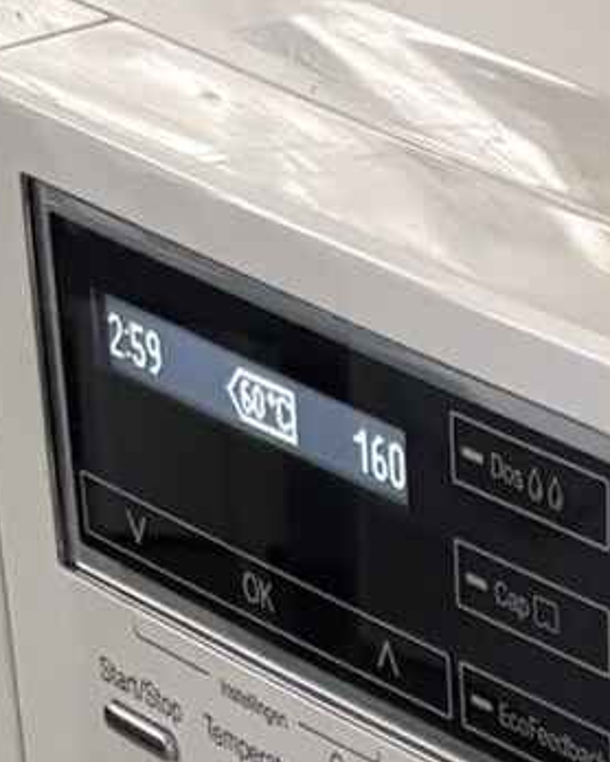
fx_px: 4216
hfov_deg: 7.8
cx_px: 1371
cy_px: 2192
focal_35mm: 187
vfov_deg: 8.7
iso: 160
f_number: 1.6
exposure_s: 1/50
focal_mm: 5.96
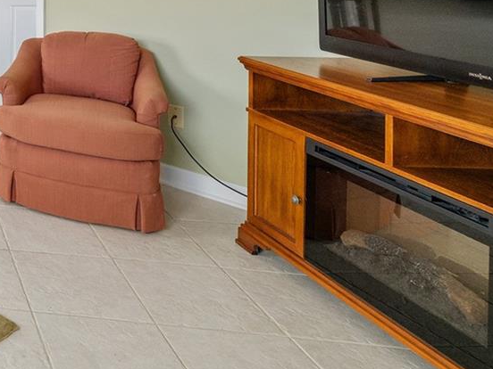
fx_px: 555
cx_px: -197
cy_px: -51
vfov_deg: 31.9
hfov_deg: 31.6
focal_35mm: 39
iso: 500
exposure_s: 1/40
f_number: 8
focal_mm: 14
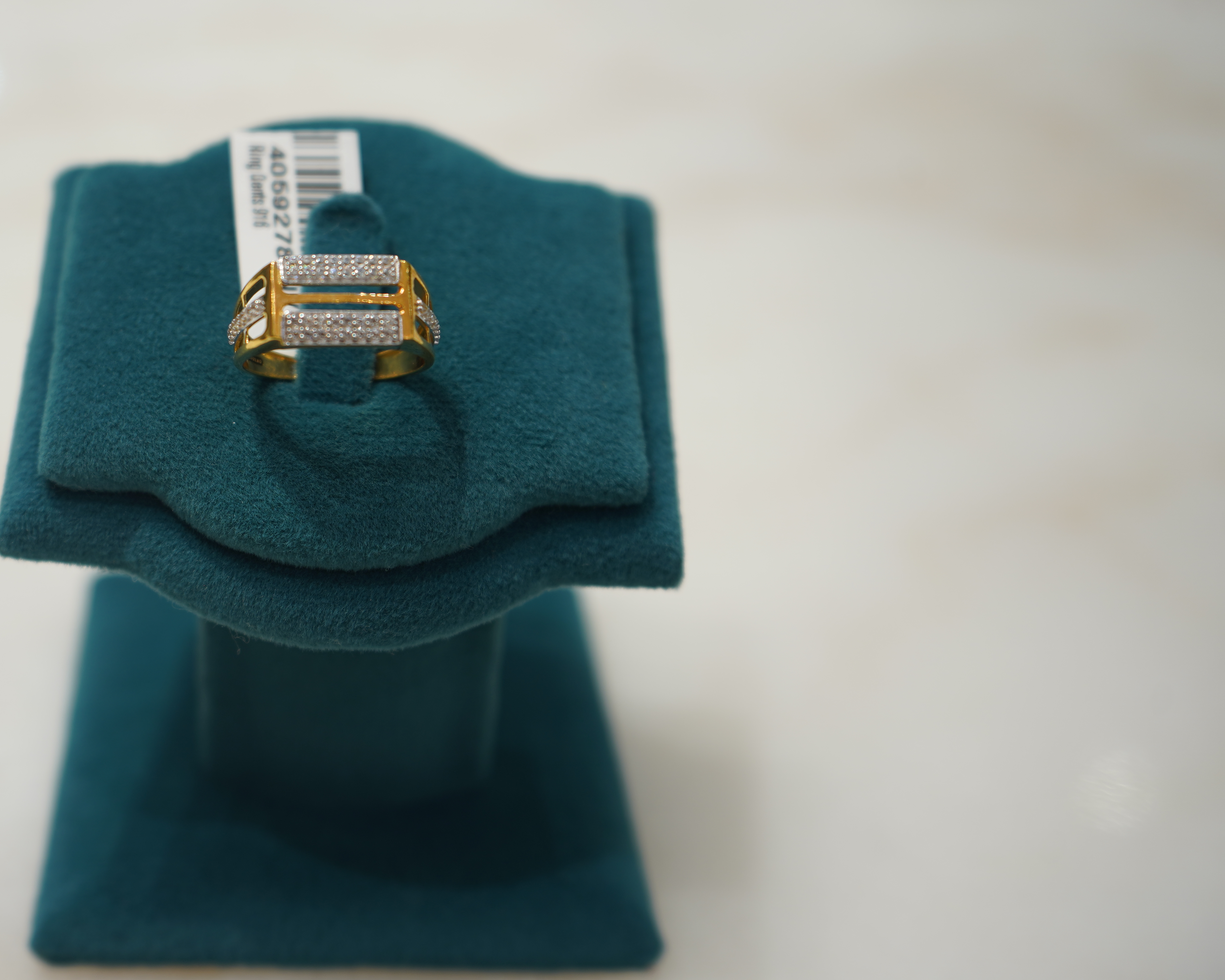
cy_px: 523
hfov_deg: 38.9
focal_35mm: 47
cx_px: 373
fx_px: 1704
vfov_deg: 32.1
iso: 100
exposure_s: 1/60
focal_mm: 36
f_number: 4
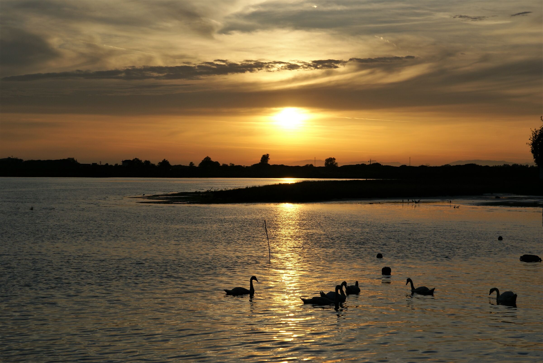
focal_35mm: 75
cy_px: 182
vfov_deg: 18.2
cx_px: 272
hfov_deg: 27.0
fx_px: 1133
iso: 100
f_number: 13
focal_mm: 50
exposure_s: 1/200
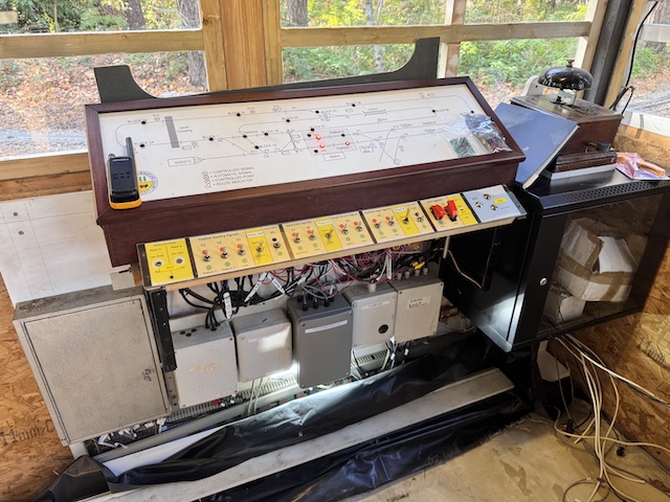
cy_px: 251
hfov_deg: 71.6
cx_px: 335
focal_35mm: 24
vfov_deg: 56.8
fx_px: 465
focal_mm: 6.76
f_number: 1.78
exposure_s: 1/50
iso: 160
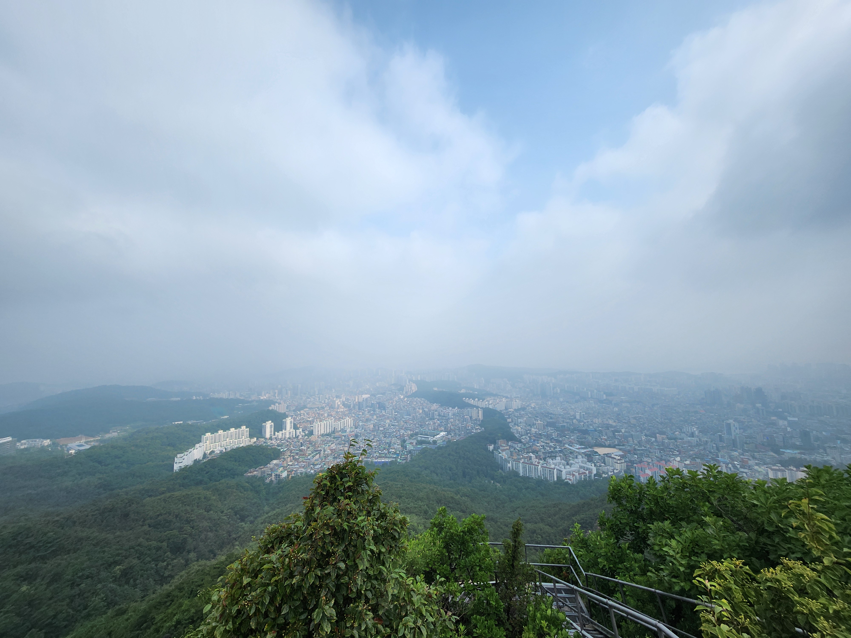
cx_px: 426
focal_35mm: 13
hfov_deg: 106.2
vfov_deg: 89.9
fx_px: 320
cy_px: 319
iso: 32
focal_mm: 1.74
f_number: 2.2
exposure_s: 1/1437
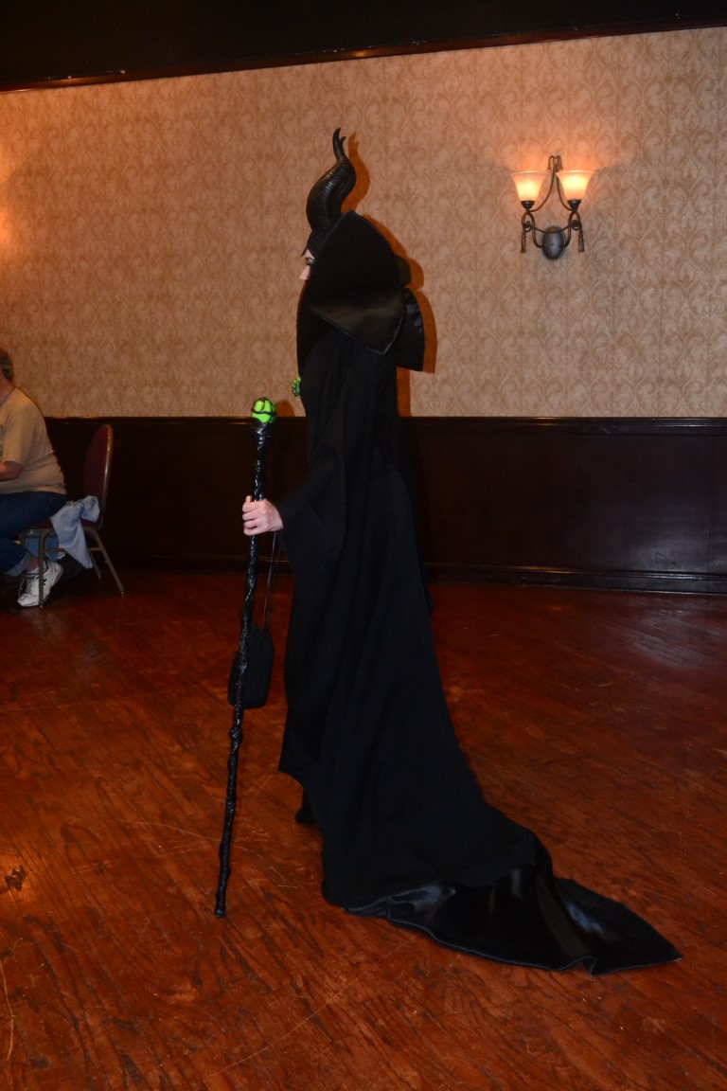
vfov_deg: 53.1
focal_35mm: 36
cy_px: 546
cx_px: 364
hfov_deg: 36.9
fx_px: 1090
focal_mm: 24
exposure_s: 1/60
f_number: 7.1
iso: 3200
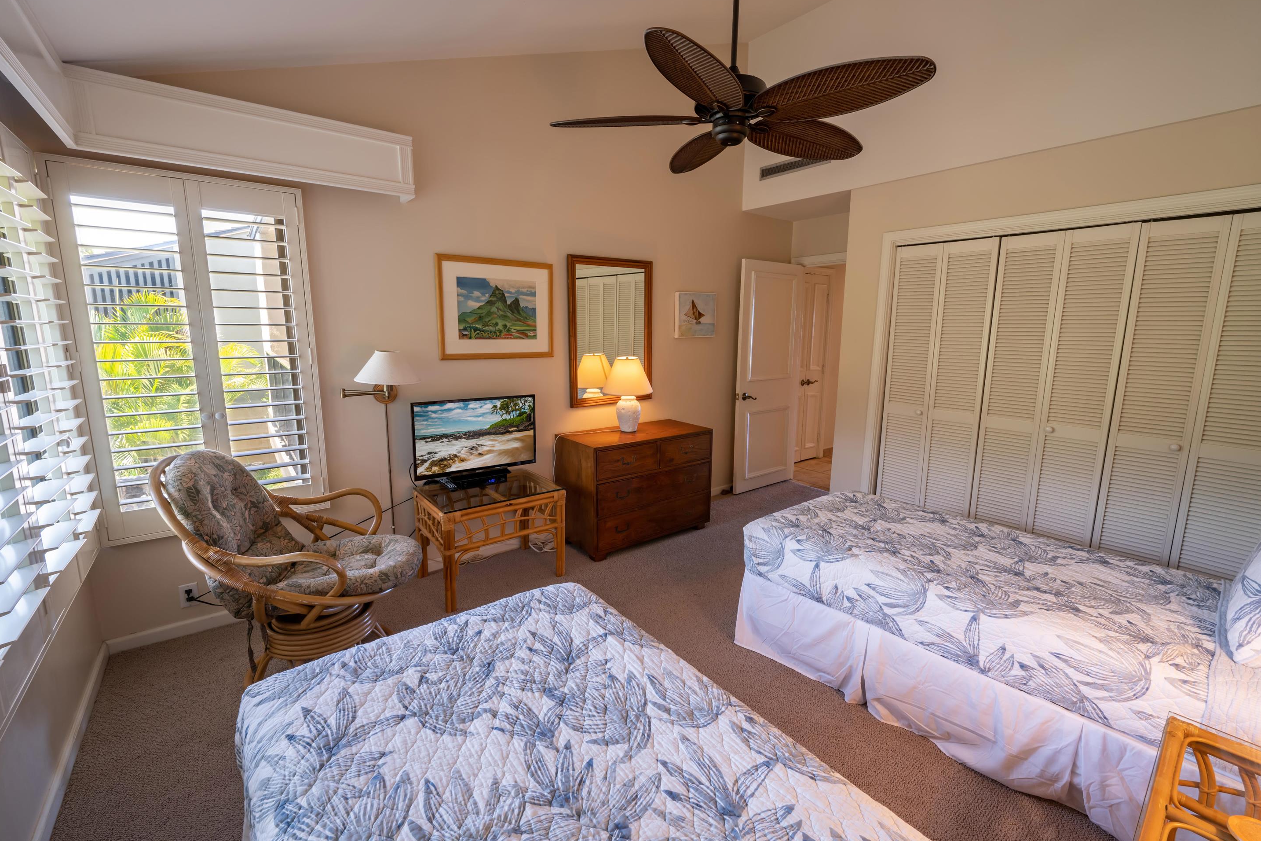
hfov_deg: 100.4
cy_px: 417
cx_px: 639
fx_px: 525
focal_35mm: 15
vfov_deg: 77.3
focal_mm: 14
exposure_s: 1/6
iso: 250
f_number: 11
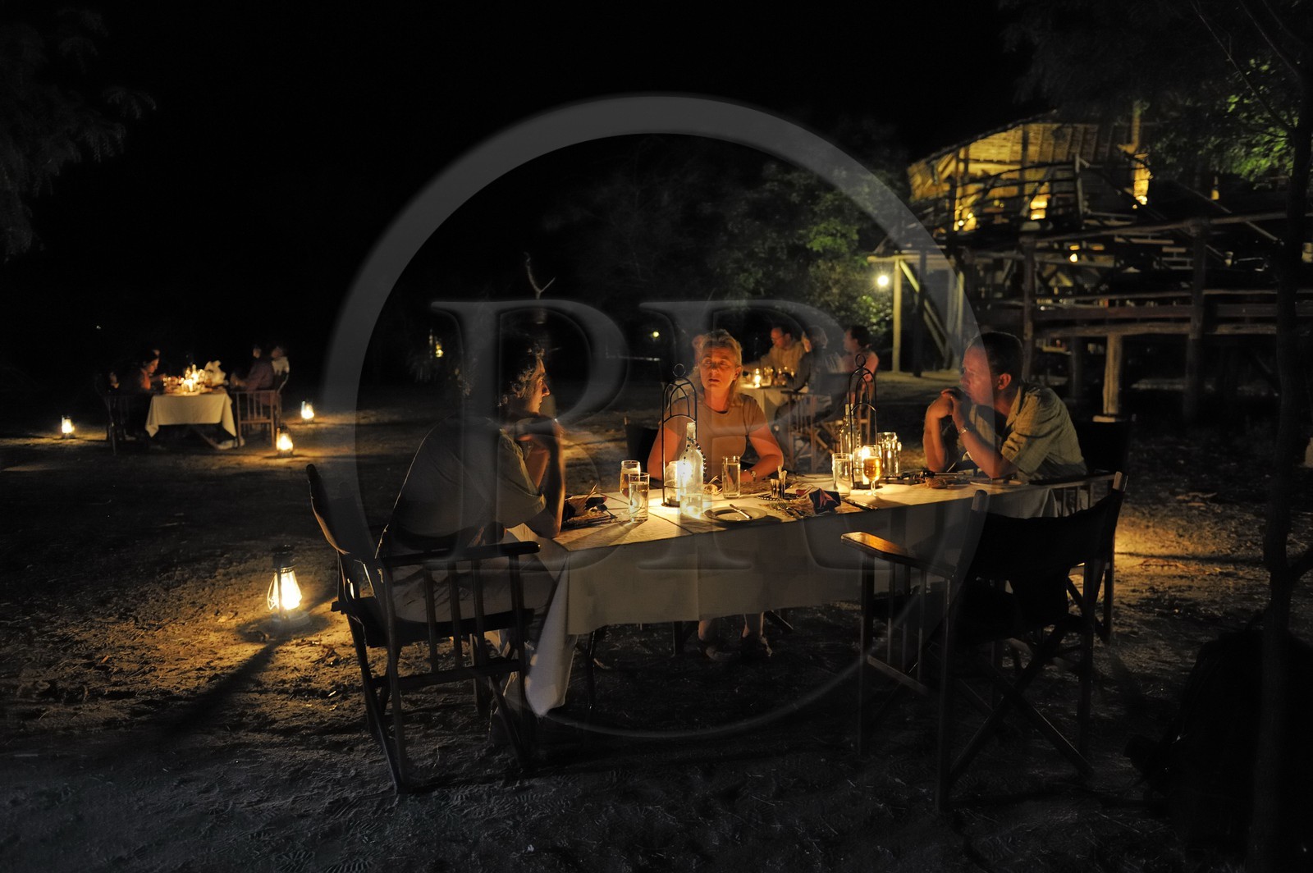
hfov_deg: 63.7
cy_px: 436
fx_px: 1057
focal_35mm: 29
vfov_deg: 44.9
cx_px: 656
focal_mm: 29
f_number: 2.8
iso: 1600
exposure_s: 1/6
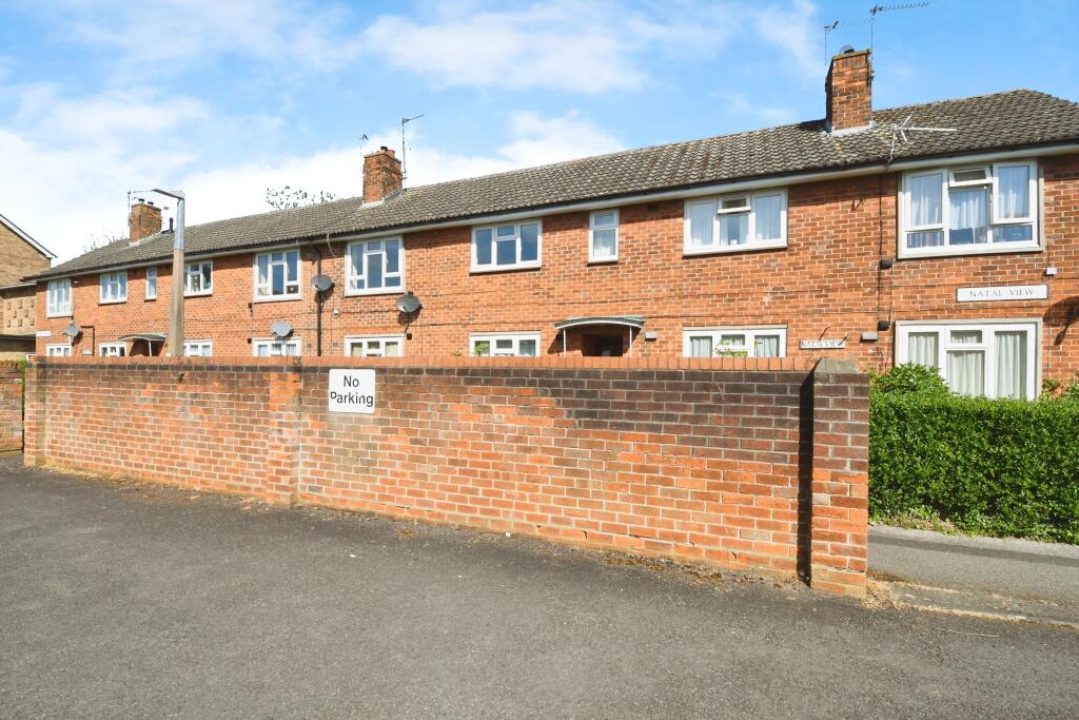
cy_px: 360
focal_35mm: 15
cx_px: 540
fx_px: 450
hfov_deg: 100.4
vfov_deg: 77.3
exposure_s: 1/640
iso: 800
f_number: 13
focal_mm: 10
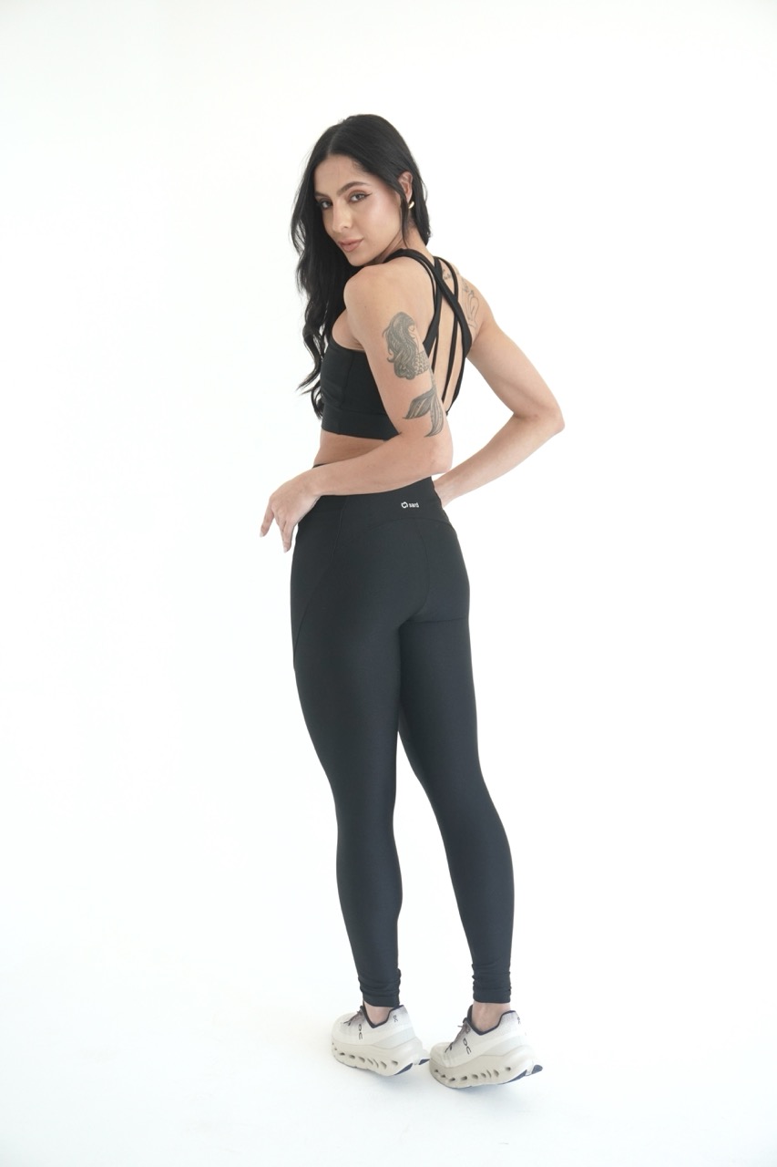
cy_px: 584
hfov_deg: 29.9
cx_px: 388
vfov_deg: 43.6
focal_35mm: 45
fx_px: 1457
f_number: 5.6
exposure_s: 1/160
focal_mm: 30
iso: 640
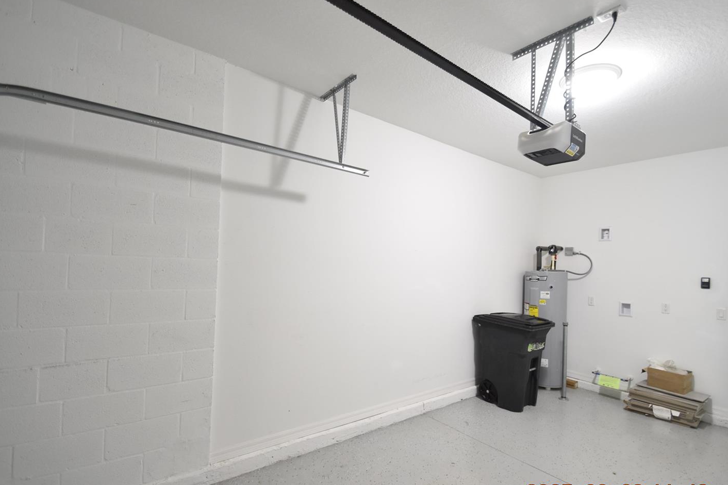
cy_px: 260
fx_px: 344
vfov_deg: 70.3
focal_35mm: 17
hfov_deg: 93.3
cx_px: 374
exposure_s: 1/20
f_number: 3.5
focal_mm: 10
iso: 800
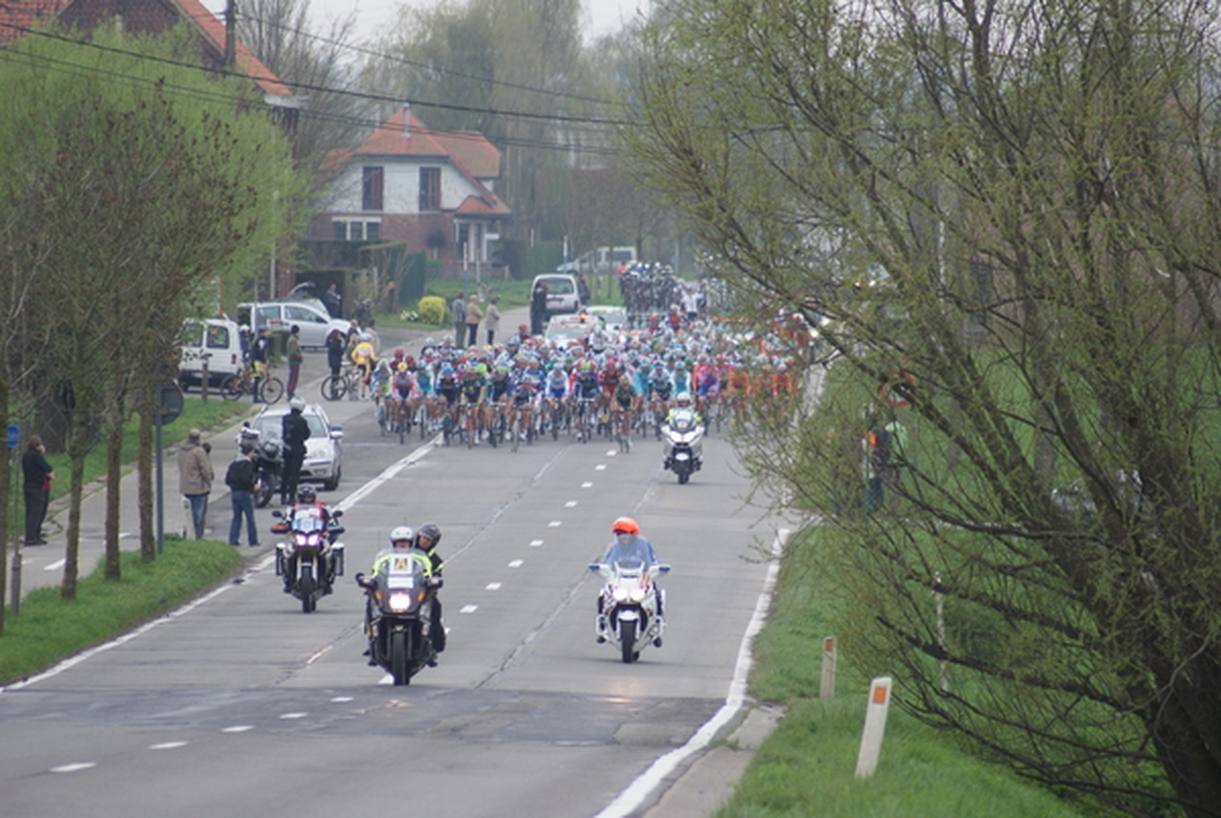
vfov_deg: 3.1
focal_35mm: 450
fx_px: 15285
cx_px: 610
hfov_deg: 4.6
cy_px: 409
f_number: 5.6
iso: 320
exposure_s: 1/400
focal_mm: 300
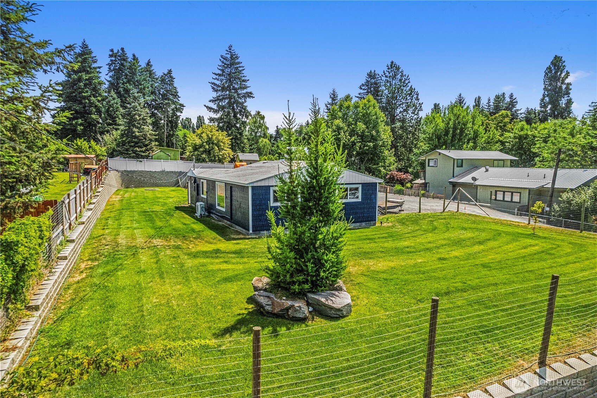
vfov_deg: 57.2
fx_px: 365
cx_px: 298
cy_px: 199
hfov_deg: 78.6
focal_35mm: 22
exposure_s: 1/8000
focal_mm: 8.38
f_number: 2.8
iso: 200
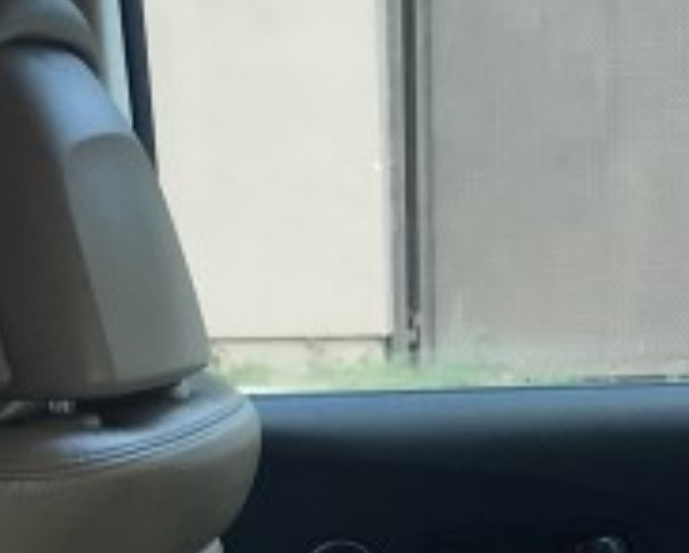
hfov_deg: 12.1
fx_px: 3246
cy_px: 1261
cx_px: 273
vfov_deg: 8.9
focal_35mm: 159
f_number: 2.2
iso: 25
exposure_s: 1/120
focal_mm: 4.15
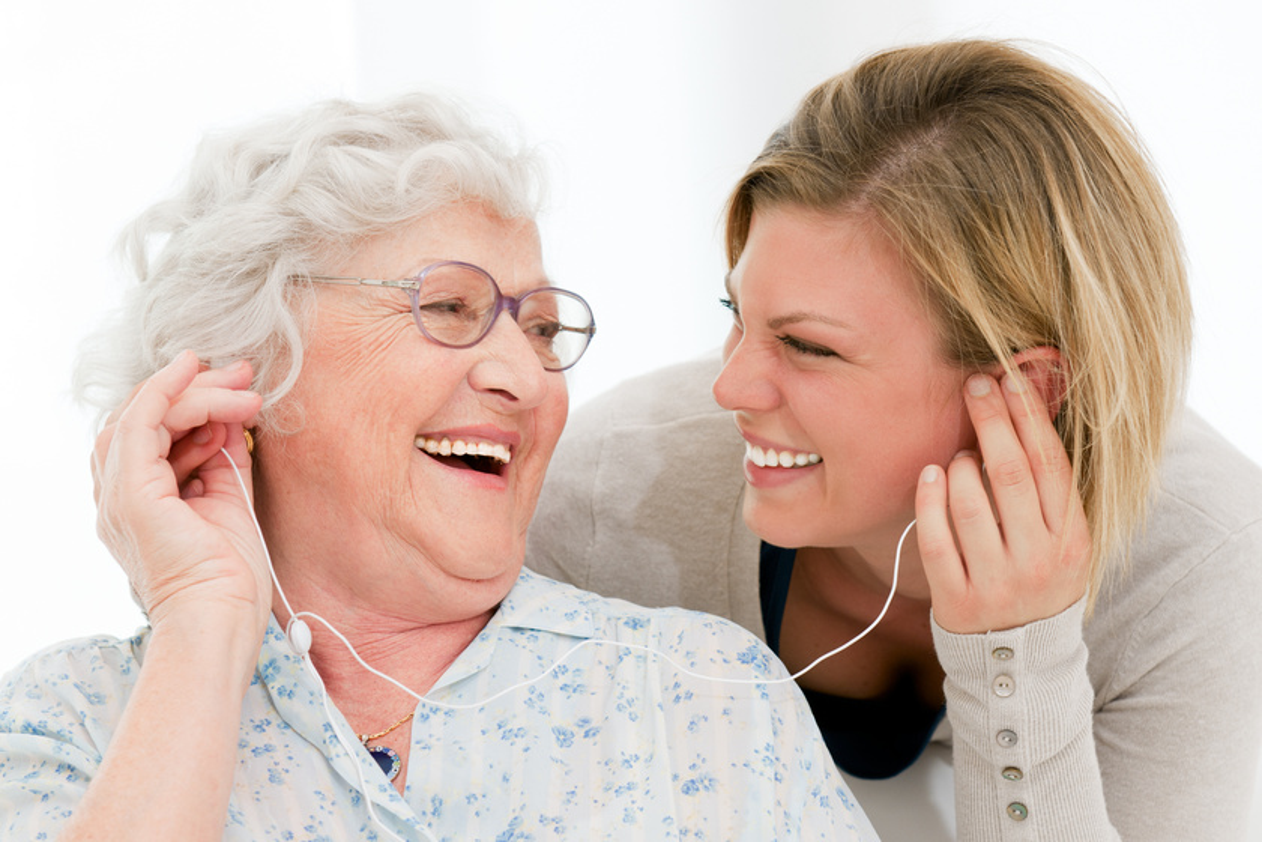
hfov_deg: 22.6
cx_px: 631
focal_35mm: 90
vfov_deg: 15.2
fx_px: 3155
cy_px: 421
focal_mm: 60
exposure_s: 1/160
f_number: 4
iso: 200
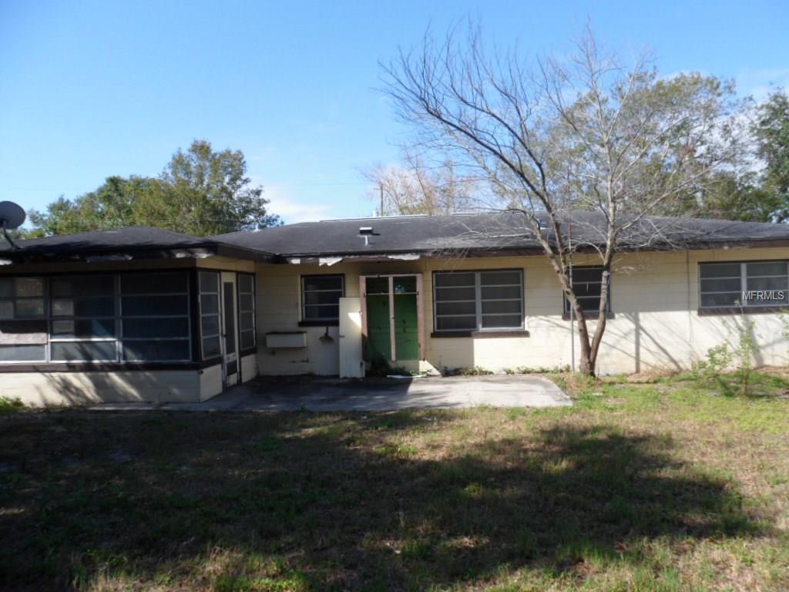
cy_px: 296
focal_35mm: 26
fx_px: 593
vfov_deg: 53.1
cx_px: 394
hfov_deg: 67.3
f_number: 3.3
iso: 80
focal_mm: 4.9
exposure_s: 1/500
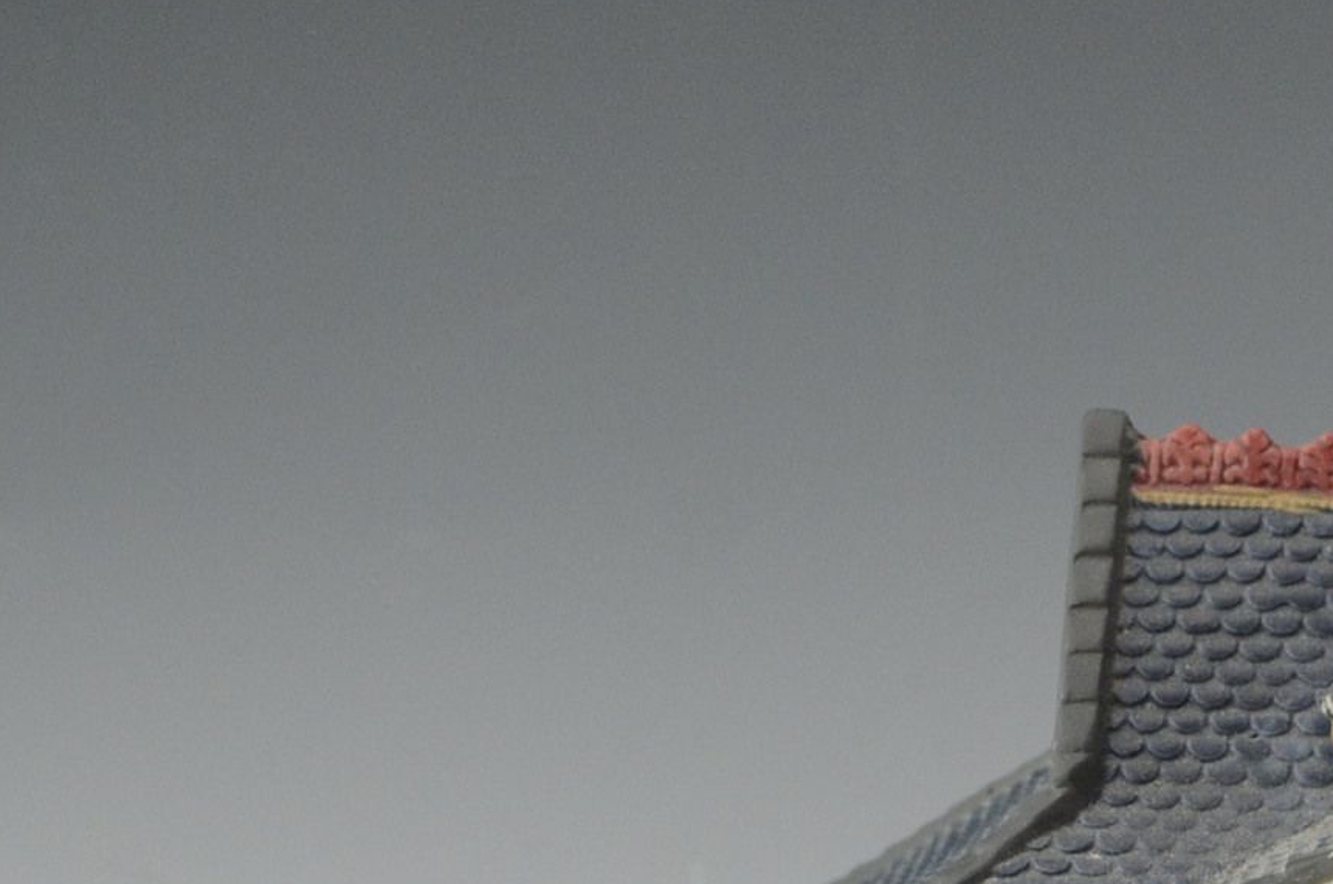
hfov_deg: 13.2
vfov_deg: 9.1
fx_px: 5560
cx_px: 1720
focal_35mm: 150
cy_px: 453
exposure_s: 1/125
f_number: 4.5
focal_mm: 35
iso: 1250
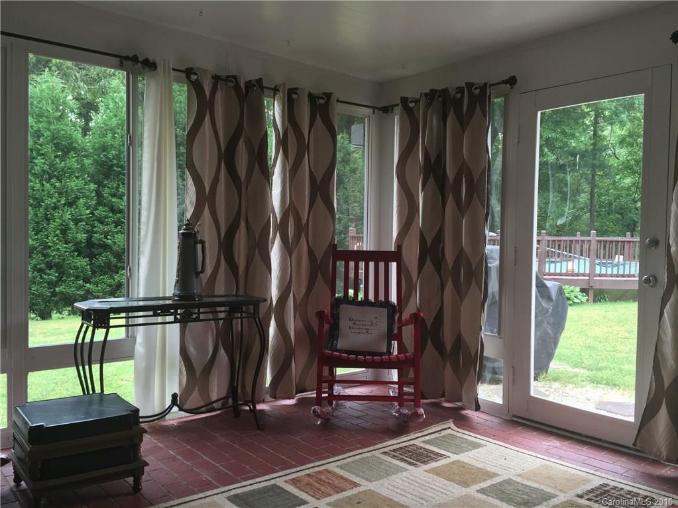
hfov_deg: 61.7
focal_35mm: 29
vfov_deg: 48.2
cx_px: 339
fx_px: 568
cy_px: 254
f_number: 2.2
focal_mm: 4.15
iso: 64
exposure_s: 1/30
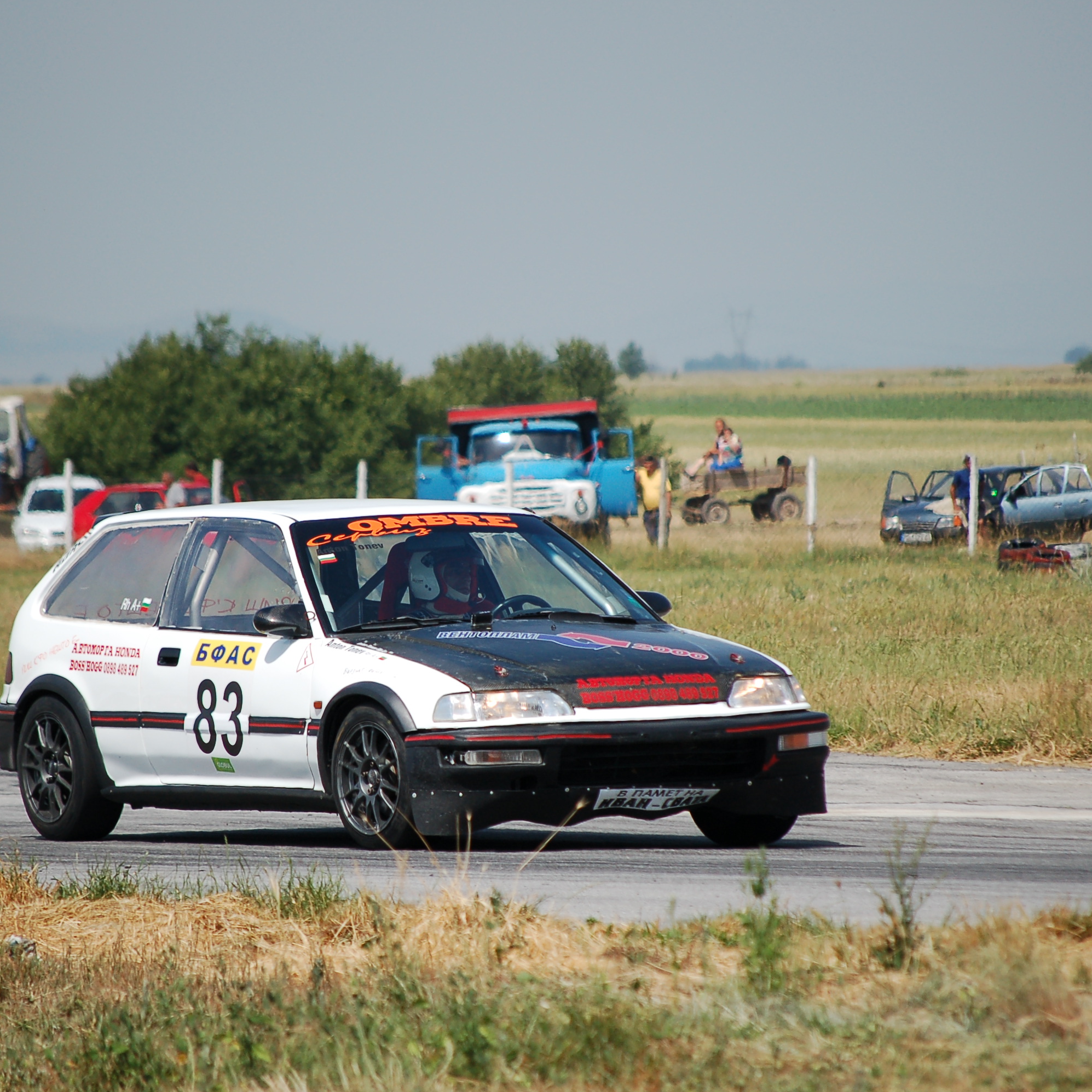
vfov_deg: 4.6
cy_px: 546
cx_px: 503
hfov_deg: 4.6
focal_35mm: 384
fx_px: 13705
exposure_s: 1/1250
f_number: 5.6
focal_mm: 200
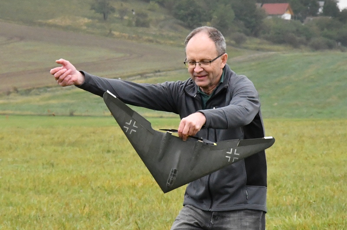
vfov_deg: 11.4
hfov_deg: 17.1
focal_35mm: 120
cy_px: 115
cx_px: 174
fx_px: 1156
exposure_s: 1/400
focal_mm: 80
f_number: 10
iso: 3200
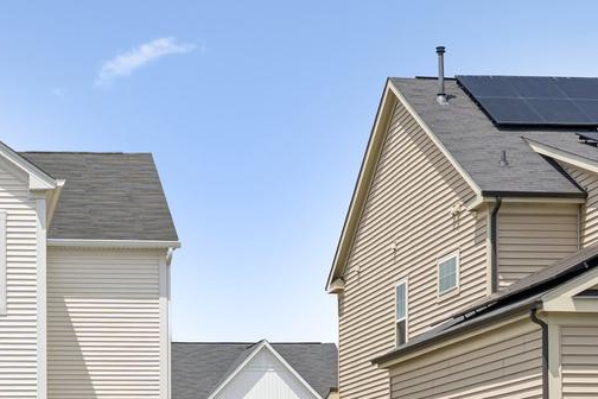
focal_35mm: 100
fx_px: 1661
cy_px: 361
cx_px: -12
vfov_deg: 13.6
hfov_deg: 19.8
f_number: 10
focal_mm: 35
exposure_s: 1/200
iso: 100
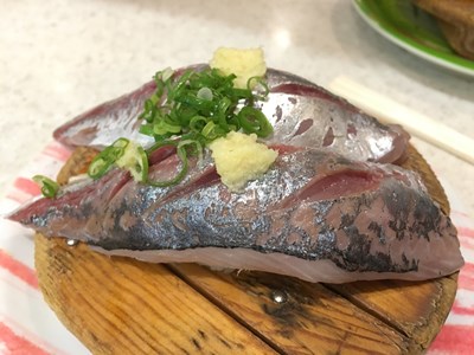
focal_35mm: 29
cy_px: 178
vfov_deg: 48.2
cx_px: 237
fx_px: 397
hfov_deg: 61.7
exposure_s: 1/10
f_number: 2.2
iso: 80
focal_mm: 4.15
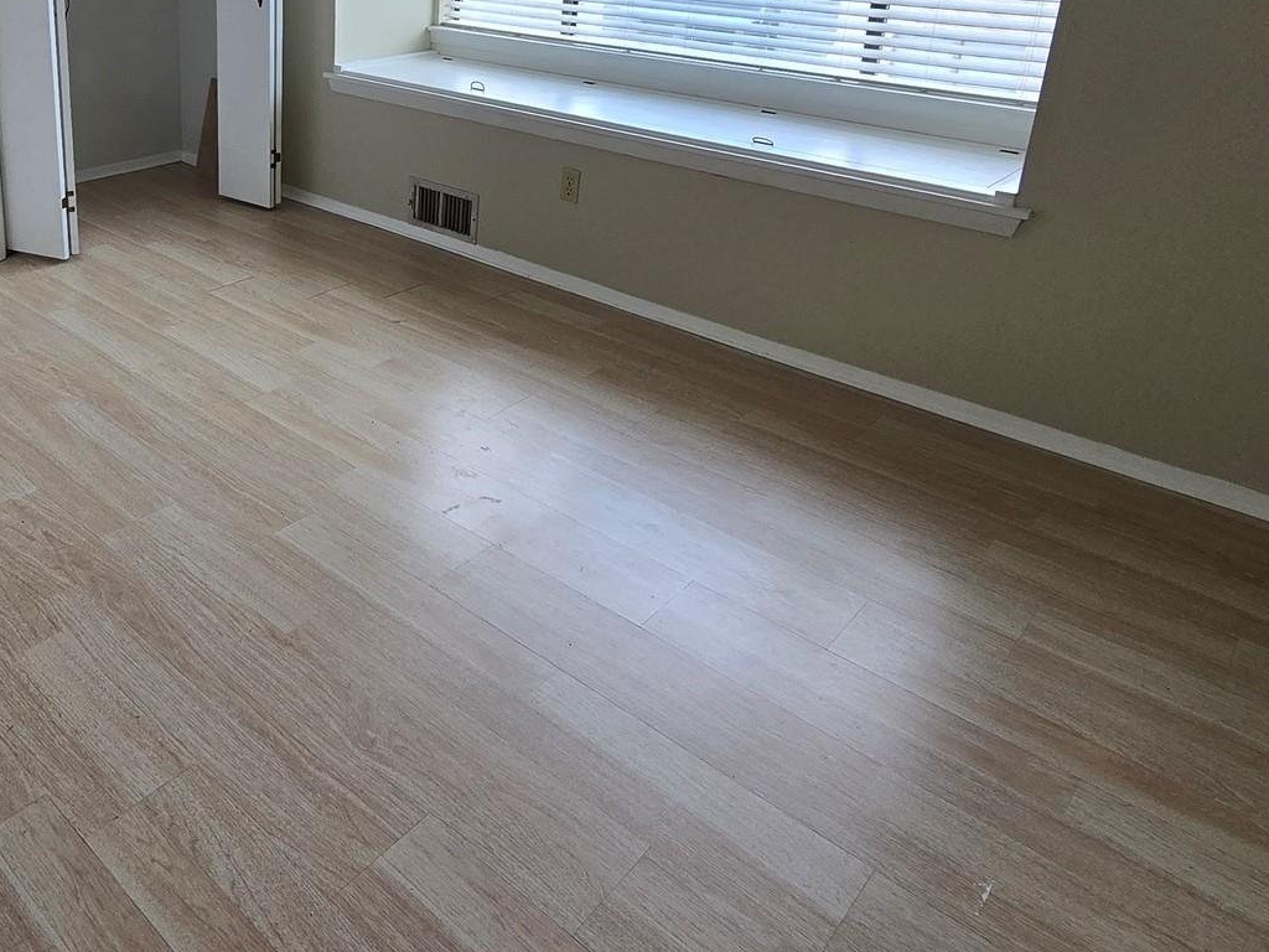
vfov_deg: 50.2
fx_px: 953
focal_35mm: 26
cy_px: 202
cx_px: 331
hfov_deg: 63.7
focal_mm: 2.2
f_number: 2.2
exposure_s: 1/120
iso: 64
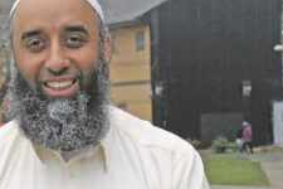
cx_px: -55
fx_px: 1258
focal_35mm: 160
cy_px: 170
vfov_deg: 8.5
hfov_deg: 12.5
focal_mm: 40
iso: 100
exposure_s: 1/160
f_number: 8
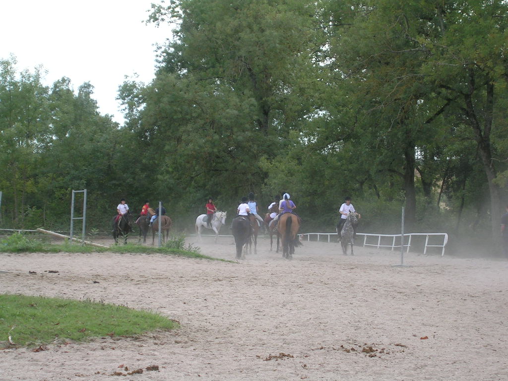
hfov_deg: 18.7
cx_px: 254
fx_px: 1541
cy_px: 190
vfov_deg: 14.1
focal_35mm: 105
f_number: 4.9
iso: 50
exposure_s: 1/113
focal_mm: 16.2
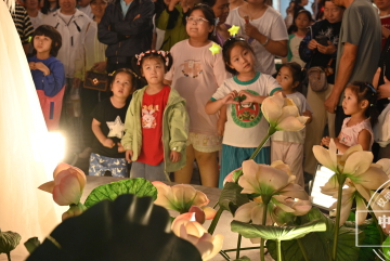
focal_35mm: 75
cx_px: 166
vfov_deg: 18.1
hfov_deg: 26.9
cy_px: 71
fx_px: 813
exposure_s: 1/60
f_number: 4
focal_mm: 45
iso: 200
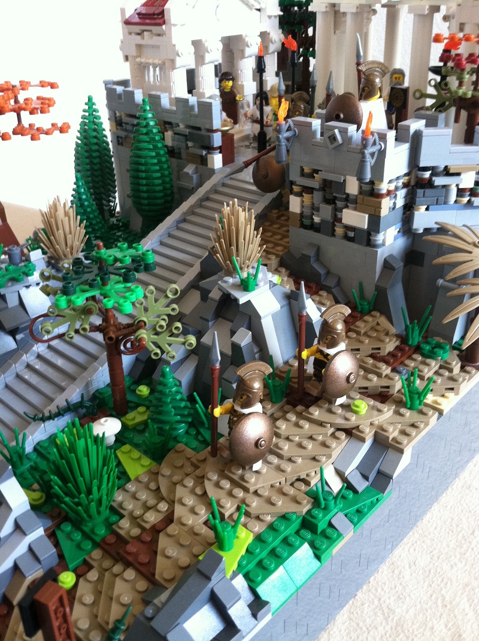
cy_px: 320
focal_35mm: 35
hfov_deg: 40.6
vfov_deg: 52.7
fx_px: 647
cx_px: 240
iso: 125
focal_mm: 3.85
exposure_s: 1/15
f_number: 2.8
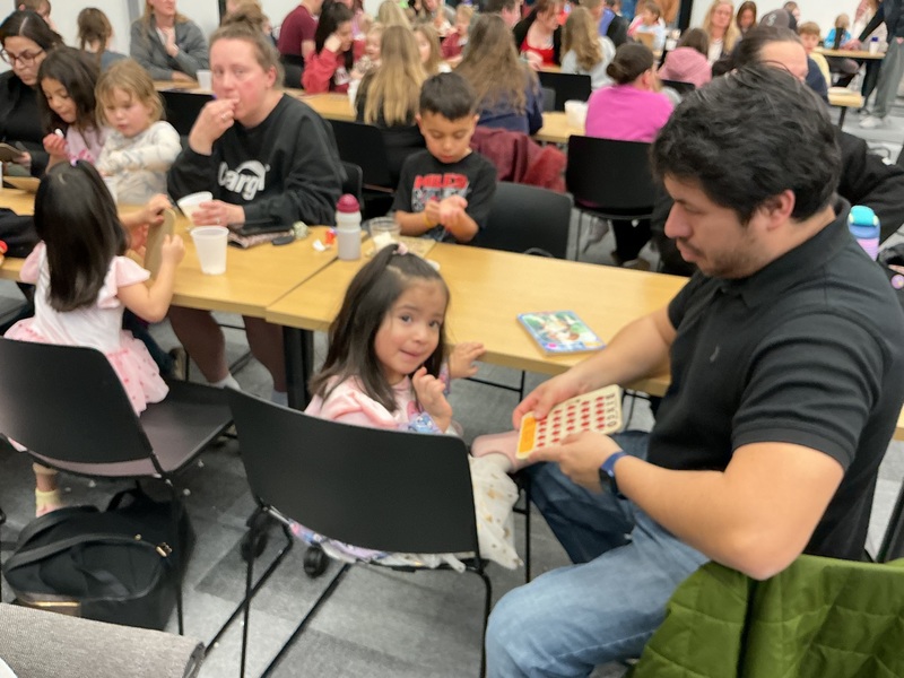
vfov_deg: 48.2
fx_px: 757
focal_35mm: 29
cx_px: 452
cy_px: 339
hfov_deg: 61.7
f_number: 1.8
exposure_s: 1/60
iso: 160
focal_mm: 3
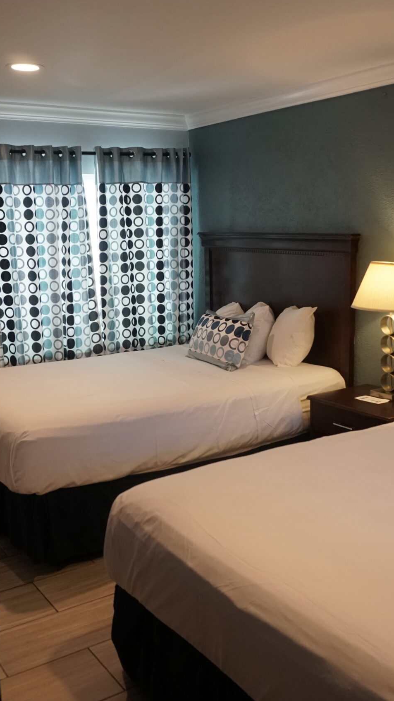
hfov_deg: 31.1
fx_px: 706
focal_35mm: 38
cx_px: 226
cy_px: 349
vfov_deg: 52.8
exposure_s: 1/160
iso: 1250
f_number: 4
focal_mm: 16
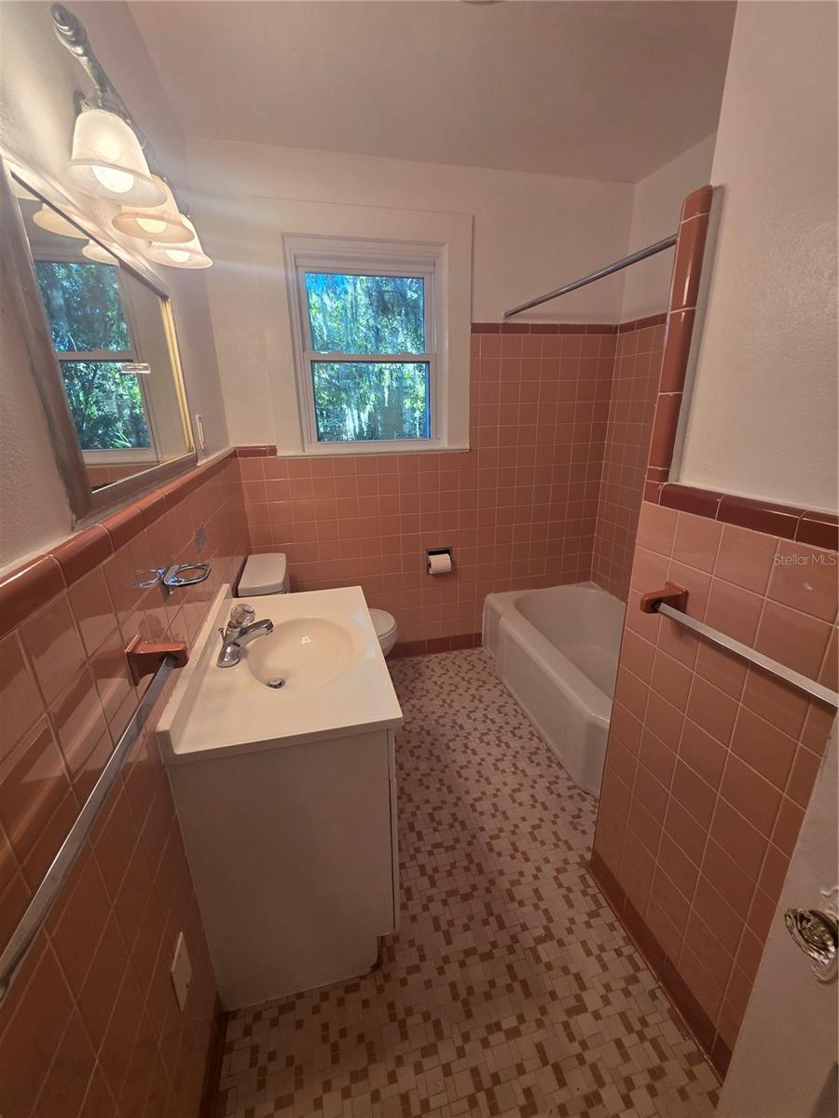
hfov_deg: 89.9
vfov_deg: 106.2
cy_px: 559
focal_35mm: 13
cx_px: 420
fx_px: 420
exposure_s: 1/120
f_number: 1.9
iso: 160
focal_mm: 2.2
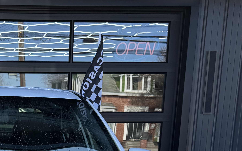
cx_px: -13
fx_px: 534
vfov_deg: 14.4
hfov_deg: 24.1
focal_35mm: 81
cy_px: 261
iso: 80
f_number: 1.78
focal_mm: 6.76
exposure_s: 1/2053
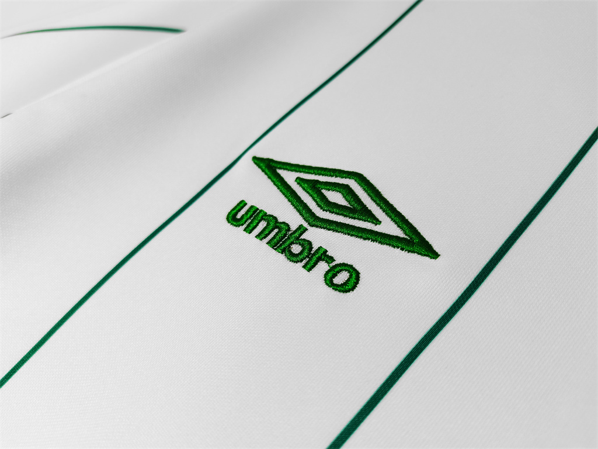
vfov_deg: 53.1
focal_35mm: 26
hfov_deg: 67.3
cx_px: 299
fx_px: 449
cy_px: 224
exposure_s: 1/100
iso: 100
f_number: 1.8
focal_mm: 5.58
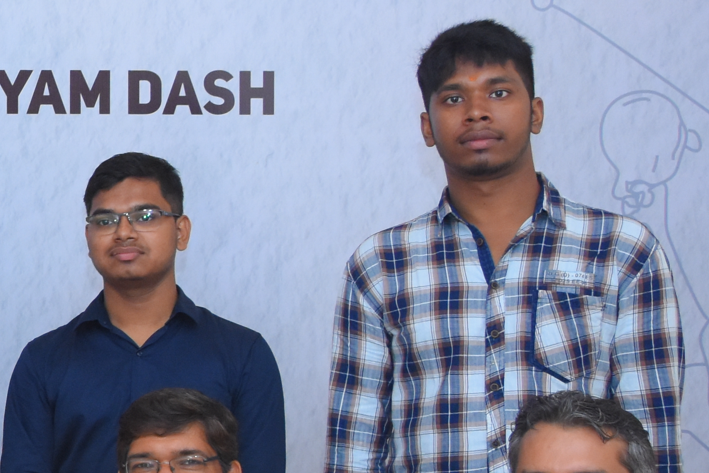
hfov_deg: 16.4
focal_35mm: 111
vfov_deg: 12.4
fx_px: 2182
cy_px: 312
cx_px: -435
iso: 1250
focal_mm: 21
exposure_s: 1/160
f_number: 5.6
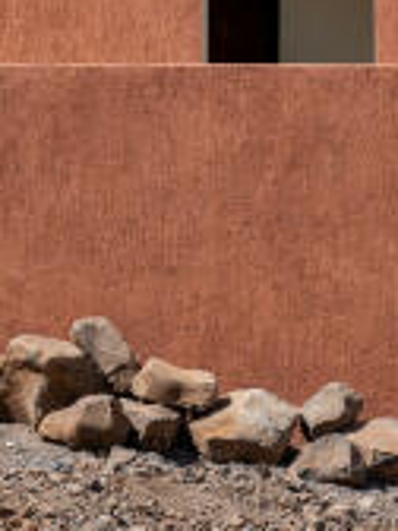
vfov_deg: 5.7
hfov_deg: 4.3
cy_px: -161
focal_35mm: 348
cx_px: 458
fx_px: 5335
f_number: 6.3
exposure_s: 1/400
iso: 100
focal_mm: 65
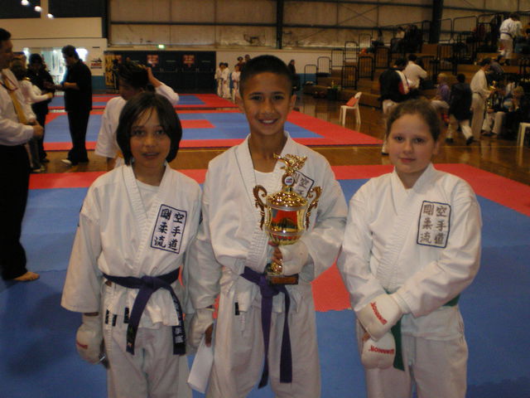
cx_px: 265
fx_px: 582
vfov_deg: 37.7
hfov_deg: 49.0
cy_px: 199
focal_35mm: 38
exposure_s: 1/50
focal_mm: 6.3
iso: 400
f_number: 3.1
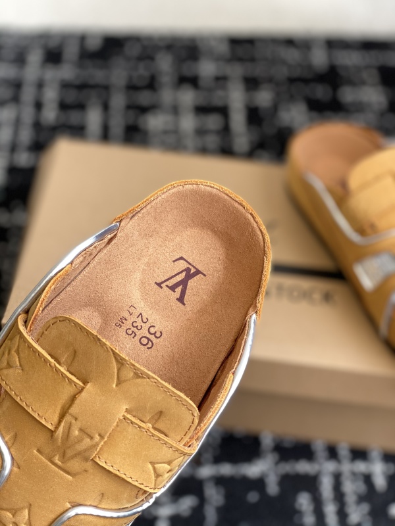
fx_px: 791
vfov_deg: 36.8
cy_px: 263
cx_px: 198
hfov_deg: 28.0
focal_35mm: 52
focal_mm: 6
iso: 40
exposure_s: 1/122
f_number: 2
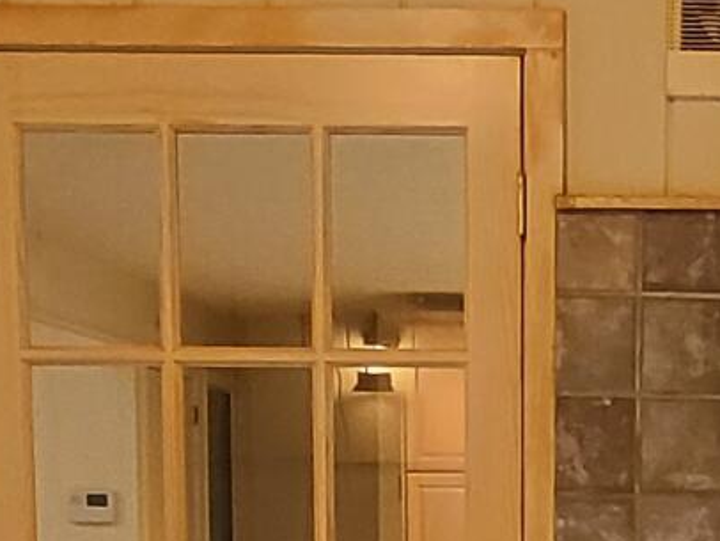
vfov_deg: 14.3
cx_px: 706
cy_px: 843
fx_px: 1998
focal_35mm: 96
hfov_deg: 19.9
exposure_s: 1/60
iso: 320
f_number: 2.2
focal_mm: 1.74
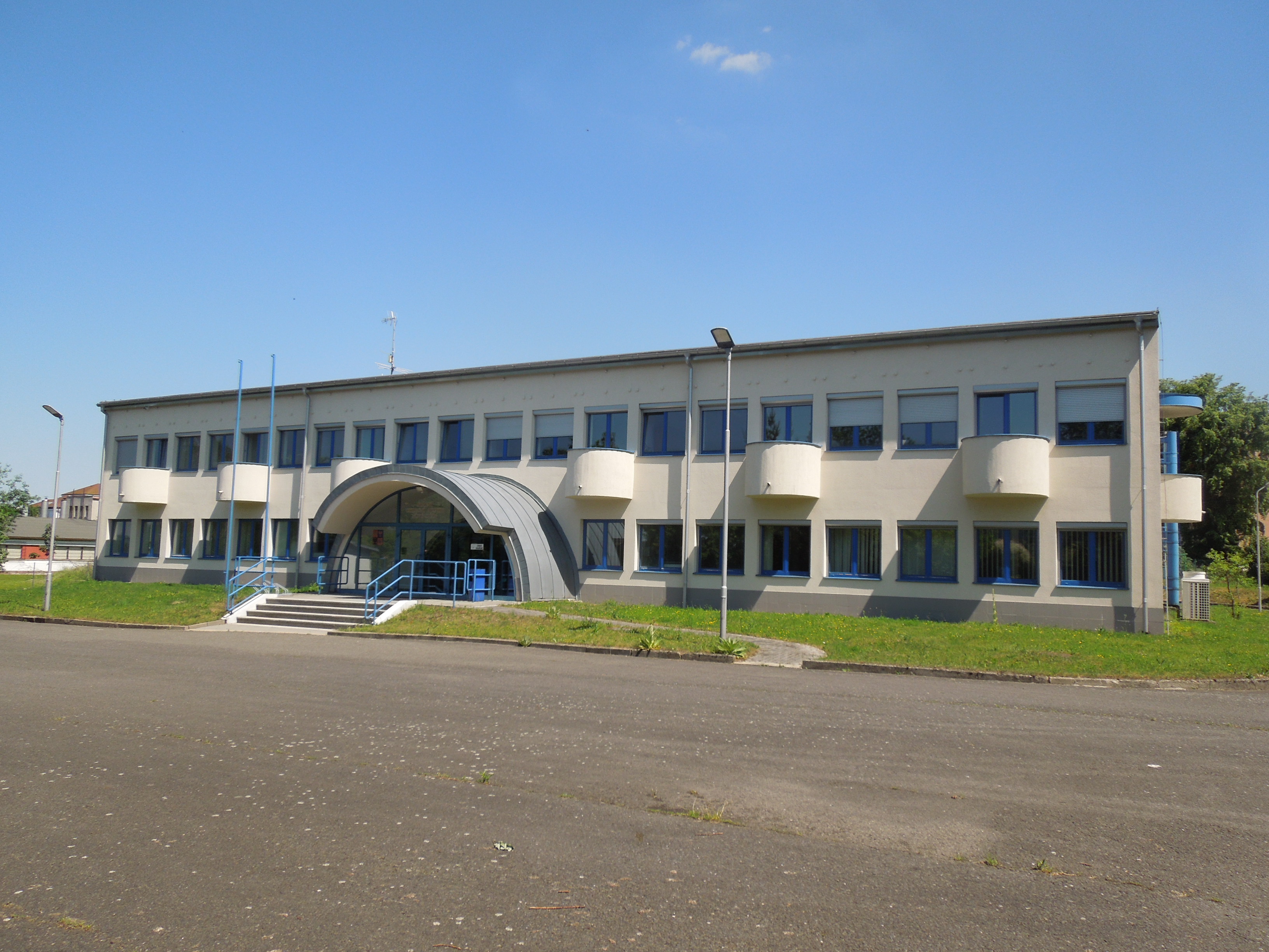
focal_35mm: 25
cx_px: 634
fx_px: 916
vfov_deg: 54.9
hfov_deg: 69.4
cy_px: 476
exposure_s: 1/1000
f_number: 3.3
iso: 100
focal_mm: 4.5
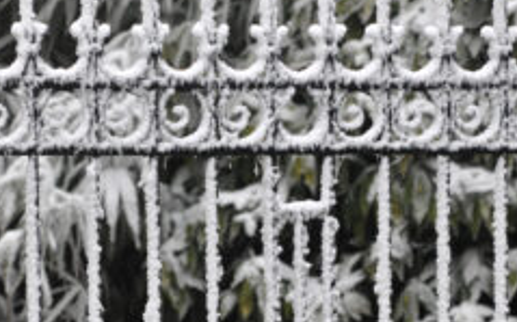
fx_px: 6306
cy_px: 186
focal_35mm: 448
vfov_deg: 2.9
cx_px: 301
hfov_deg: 4.7
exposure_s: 1/800
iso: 1600
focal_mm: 175
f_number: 7.1
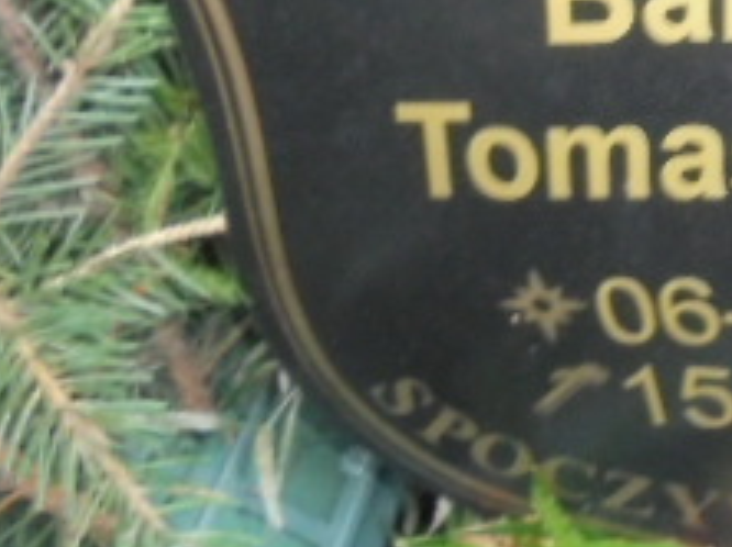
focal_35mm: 75
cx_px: 844
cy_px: -82
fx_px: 1584
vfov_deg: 18.7
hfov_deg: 24.0
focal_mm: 4.6
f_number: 3.5
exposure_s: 1/13
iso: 400
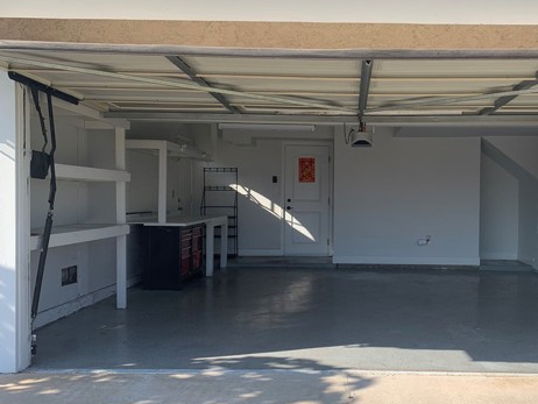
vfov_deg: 39.7
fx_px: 560
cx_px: 355
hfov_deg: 50.5
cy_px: 208
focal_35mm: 36
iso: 25
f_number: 1.8
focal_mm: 4.25
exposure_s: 1/1054
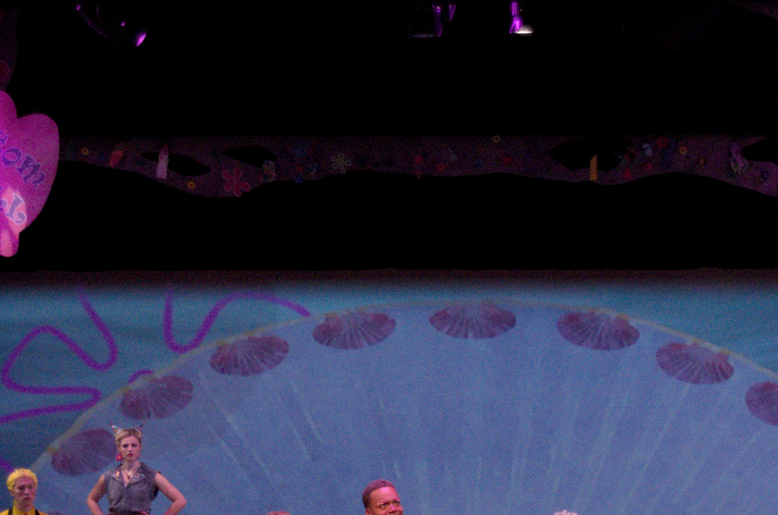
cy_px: 427
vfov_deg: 10.1
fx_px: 2911
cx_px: 464
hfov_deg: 15.2
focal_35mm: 135
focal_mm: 36
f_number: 4.8
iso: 3200
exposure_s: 1/200
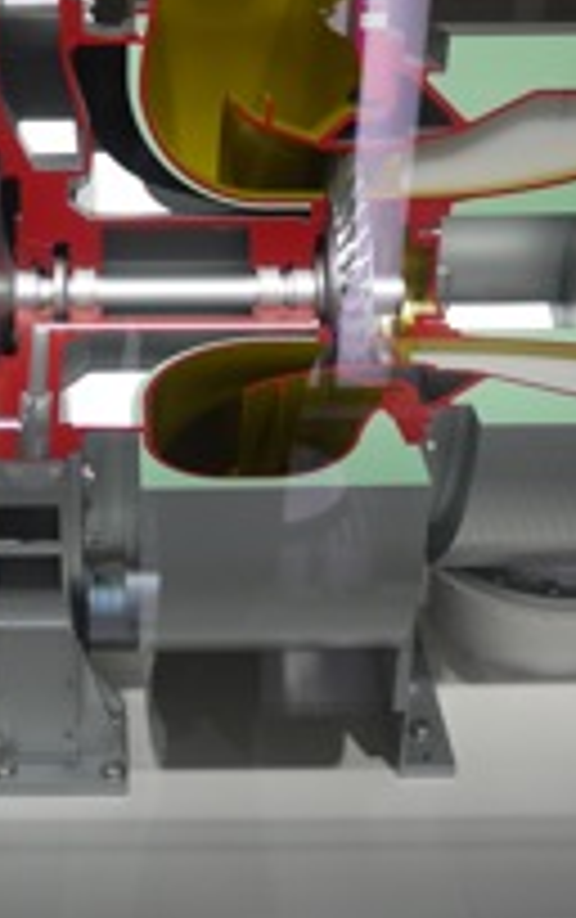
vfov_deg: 31.9
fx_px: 1603
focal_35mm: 64
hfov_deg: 20.0
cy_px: 364
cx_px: 76
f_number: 2.5
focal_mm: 14
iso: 100
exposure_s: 1/80
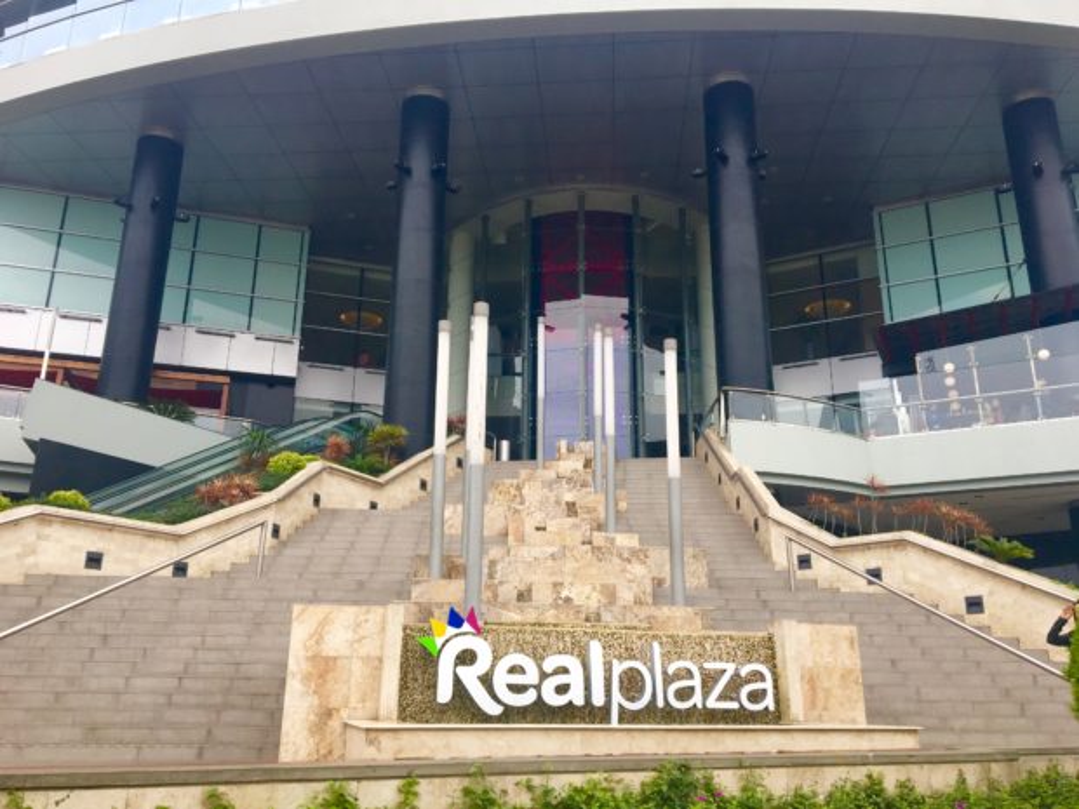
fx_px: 904
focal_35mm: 29
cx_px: 540
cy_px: 404
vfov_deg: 48.2
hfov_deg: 61.7
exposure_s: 1/545
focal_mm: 4.15
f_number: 2.2
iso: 25
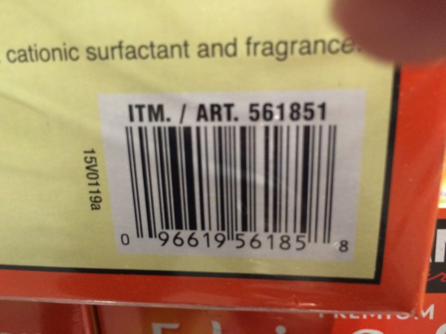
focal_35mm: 29
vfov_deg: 48.2
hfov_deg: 61.7
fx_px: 374
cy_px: 167
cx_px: 223
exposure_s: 1/30
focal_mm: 4.15
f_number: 2.2
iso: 250
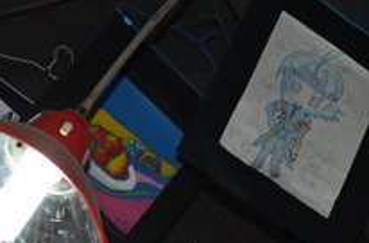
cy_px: 265
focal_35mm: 166
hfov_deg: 12.3
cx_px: 20
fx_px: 1696
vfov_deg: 8.2
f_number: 4.5
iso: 320
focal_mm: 38
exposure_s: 1/125
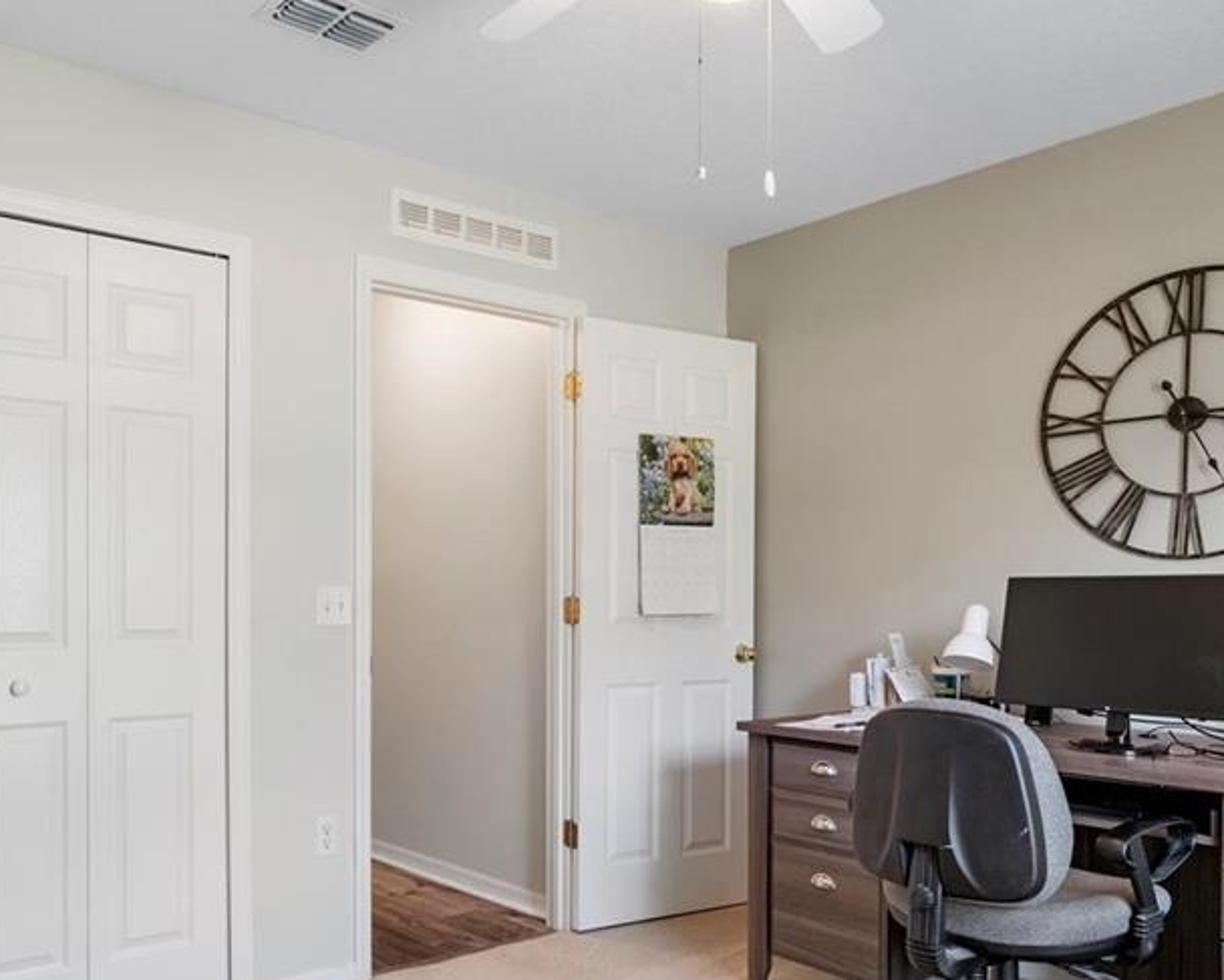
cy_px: 634
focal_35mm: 30
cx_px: 473
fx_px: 1087
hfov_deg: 58.1
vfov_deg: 47.9
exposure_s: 1/1.25
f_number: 8
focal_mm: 19
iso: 320
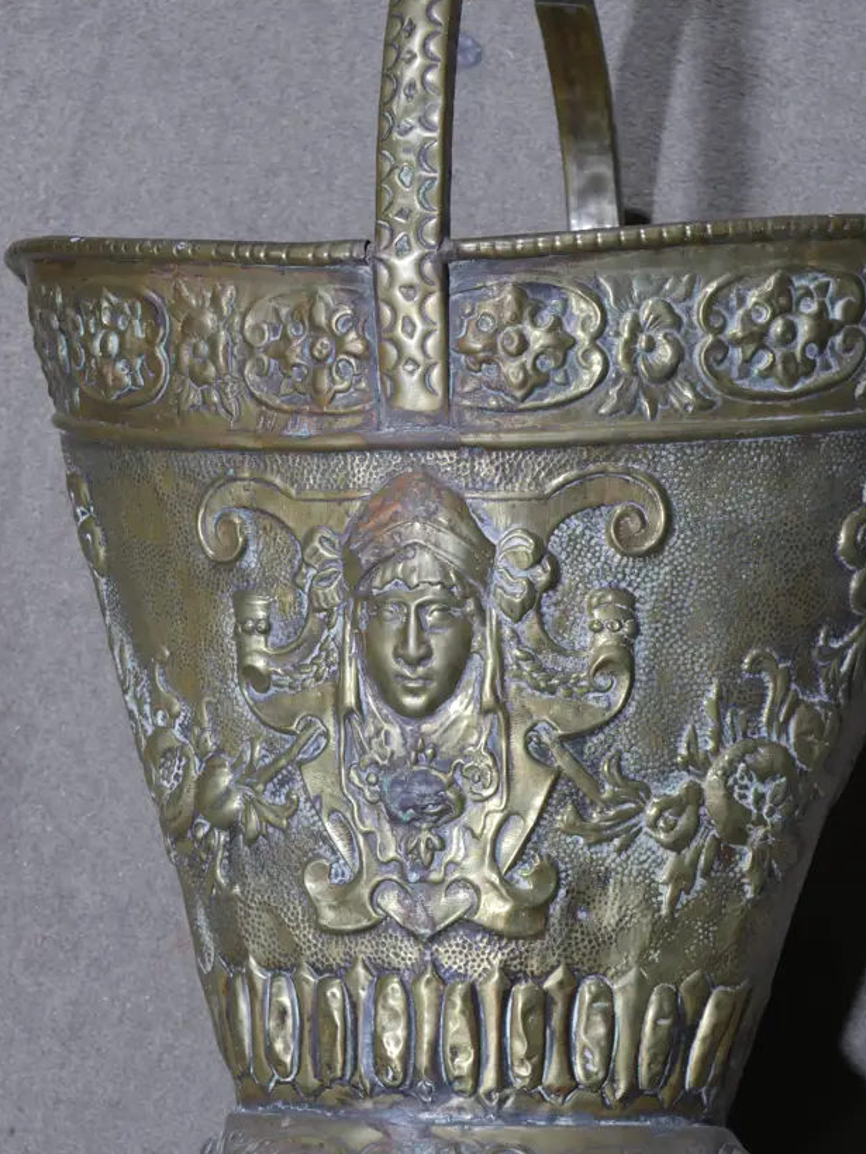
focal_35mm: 80
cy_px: 624
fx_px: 2666
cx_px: 471
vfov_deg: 24.4
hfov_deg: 18.4
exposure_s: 1/80
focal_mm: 32
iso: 640
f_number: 5.4
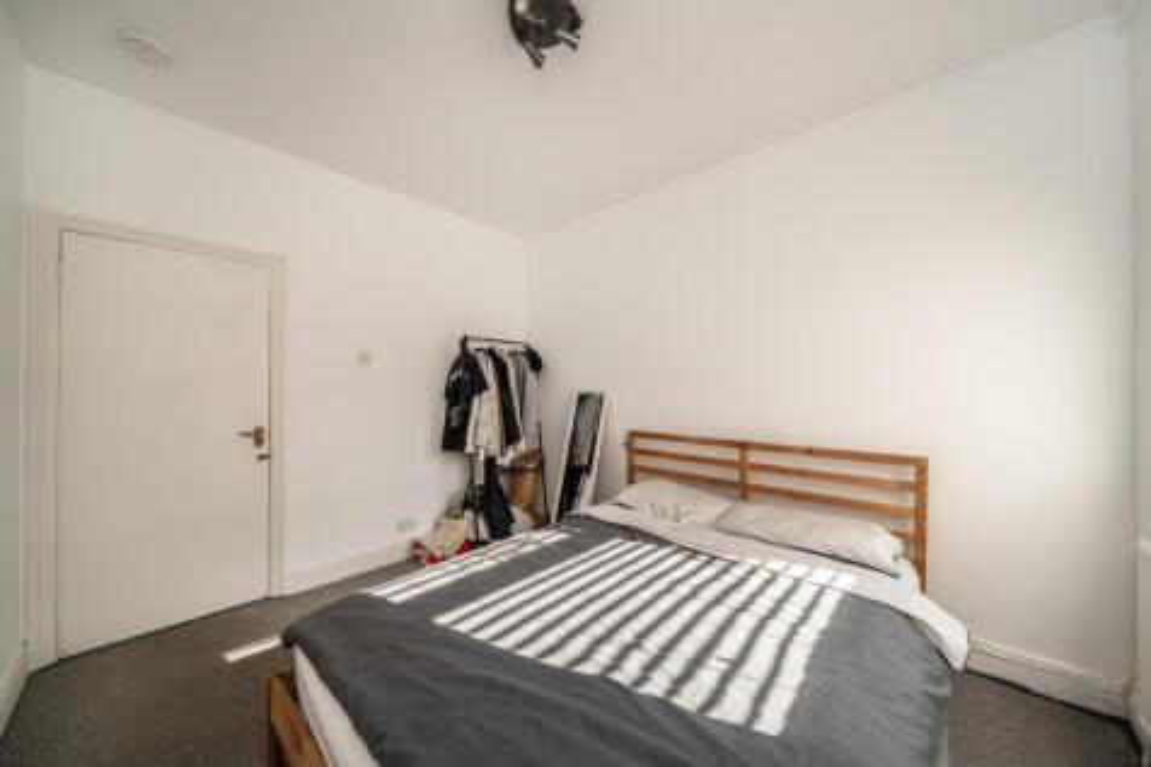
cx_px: 576
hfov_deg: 112.6
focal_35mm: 12
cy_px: 384
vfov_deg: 90.0
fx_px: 384
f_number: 11
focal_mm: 12
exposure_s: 1/80
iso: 800
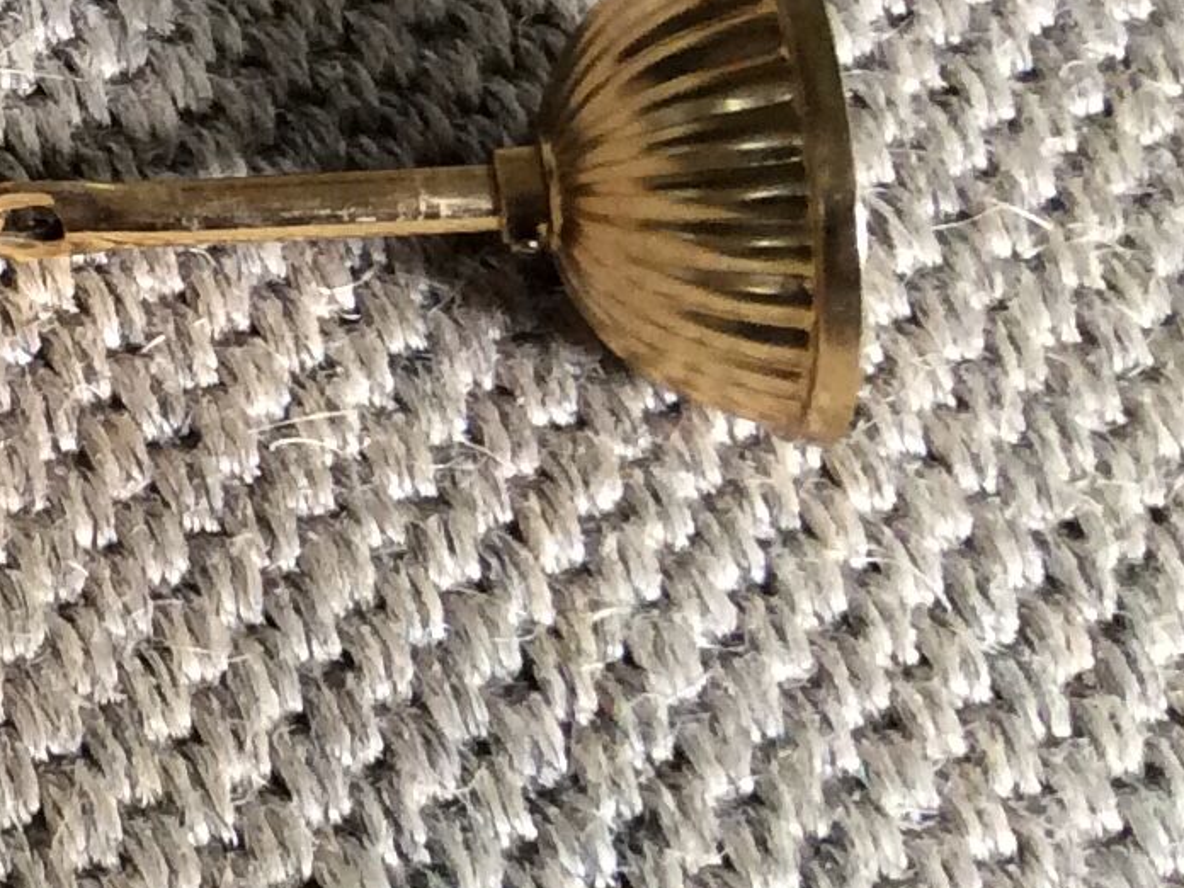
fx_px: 4070
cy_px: 82
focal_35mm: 119
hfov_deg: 14.7
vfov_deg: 12.4
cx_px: -883
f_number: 2.4
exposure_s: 1/25
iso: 125
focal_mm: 3.3
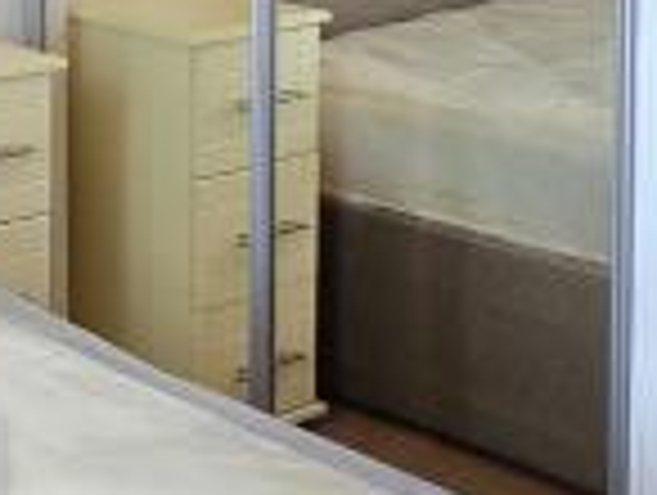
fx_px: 1730
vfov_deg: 15.1
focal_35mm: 91
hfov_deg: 20.8
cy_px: -252
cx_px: 9
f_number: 2.2
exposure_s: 1/50
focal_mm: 2.2
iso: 320
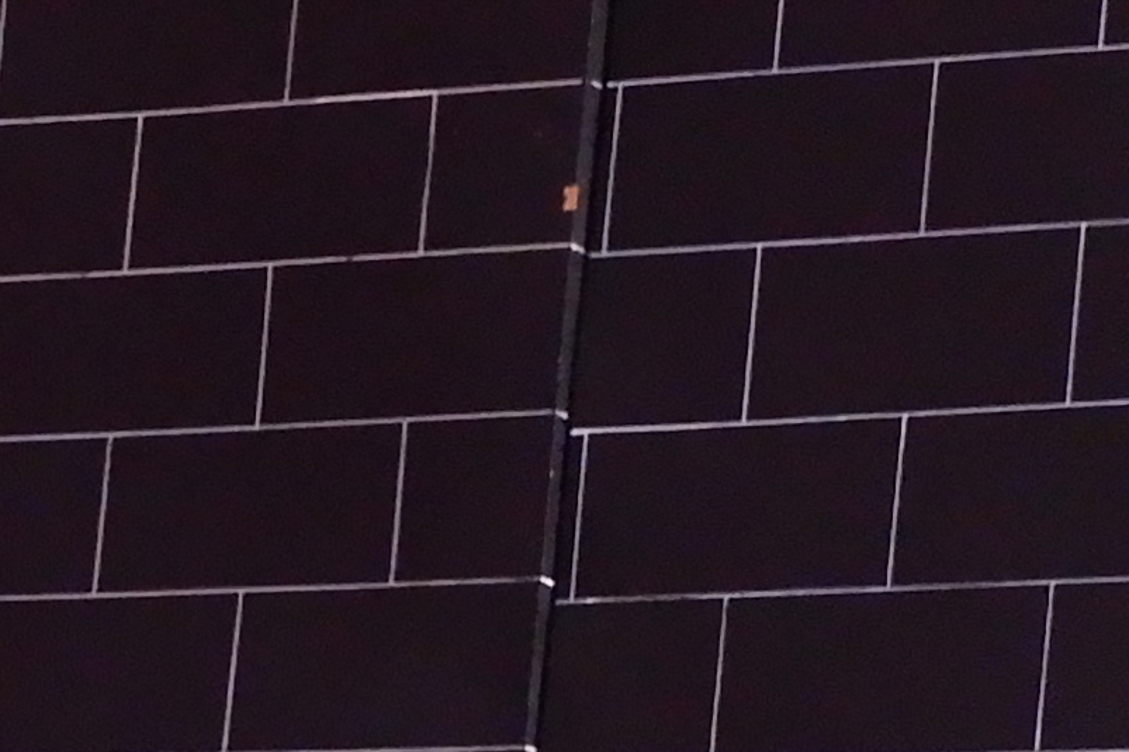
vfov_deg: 4.4
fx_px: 9751
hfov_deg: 6.3
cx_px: -1669
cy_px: 1150
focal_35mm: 311
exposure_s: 1/70
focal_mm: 34
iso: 2500
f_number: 5
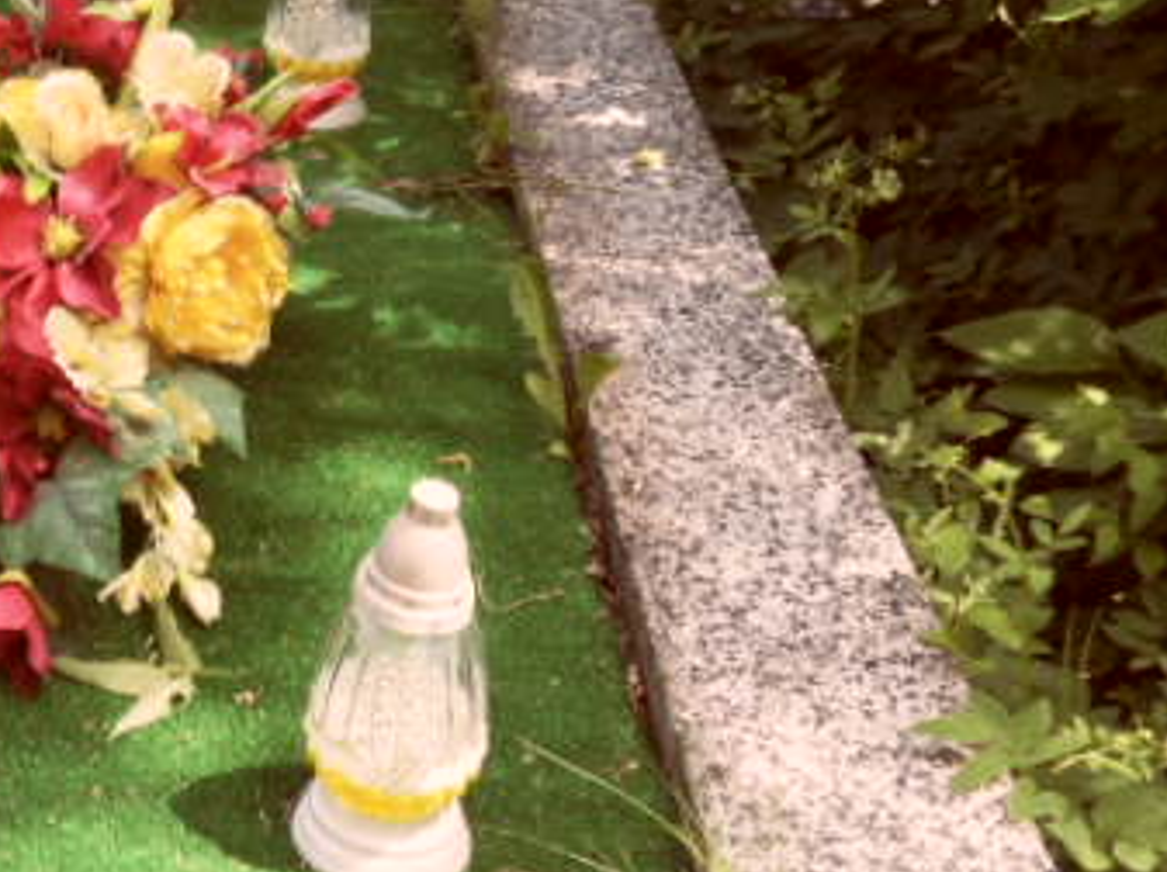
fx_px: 2458
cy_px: 76
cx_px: 177
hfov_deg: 26.1
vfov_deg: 19.7
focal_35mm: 73
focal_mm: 3.9
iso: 80
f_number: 3.2
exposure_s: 1/180
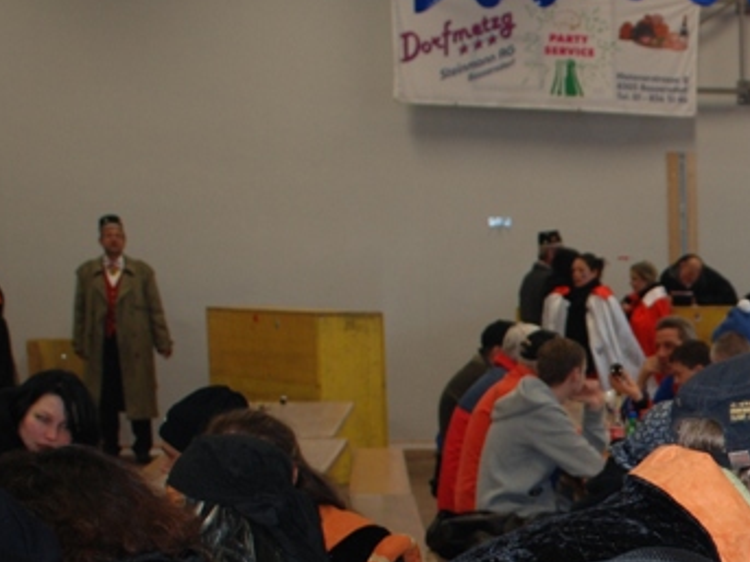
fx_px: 2426
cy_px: 594
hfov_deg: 16.6
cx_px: 988
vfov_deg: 13.0
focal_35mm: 112
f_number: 4
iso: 200
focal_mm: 26
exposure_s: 1/60
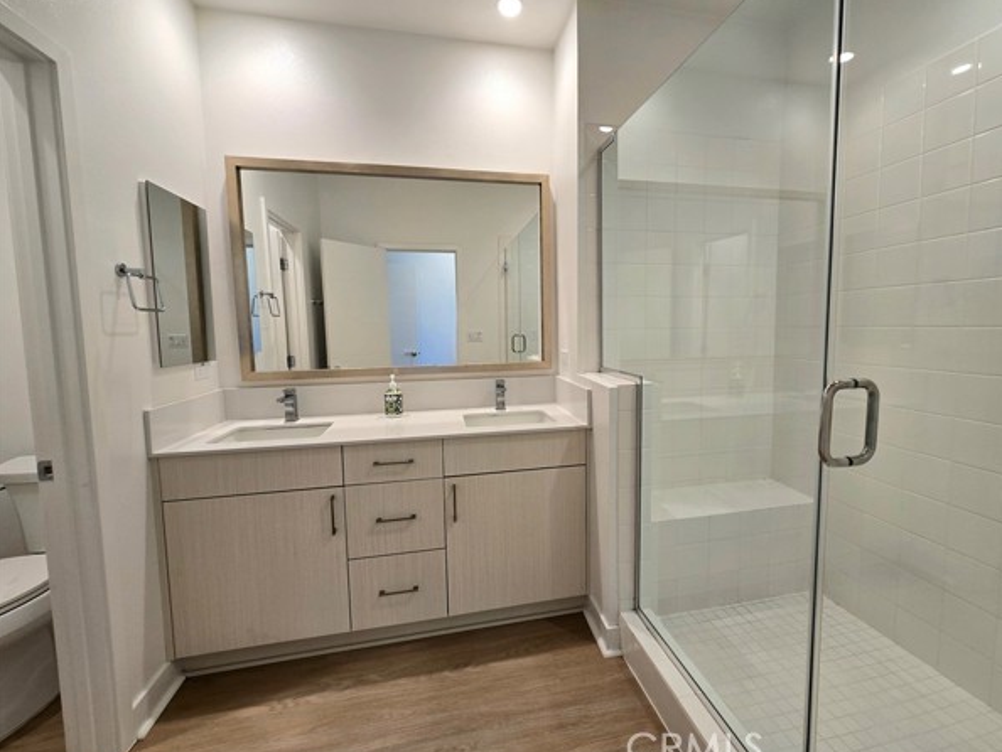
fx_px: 405
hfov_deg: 101.9
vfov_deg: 85.7
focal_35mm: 14
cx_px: 536
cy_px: 368
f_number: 2.2
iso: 64
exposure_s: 1/60.2
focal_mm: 2.2
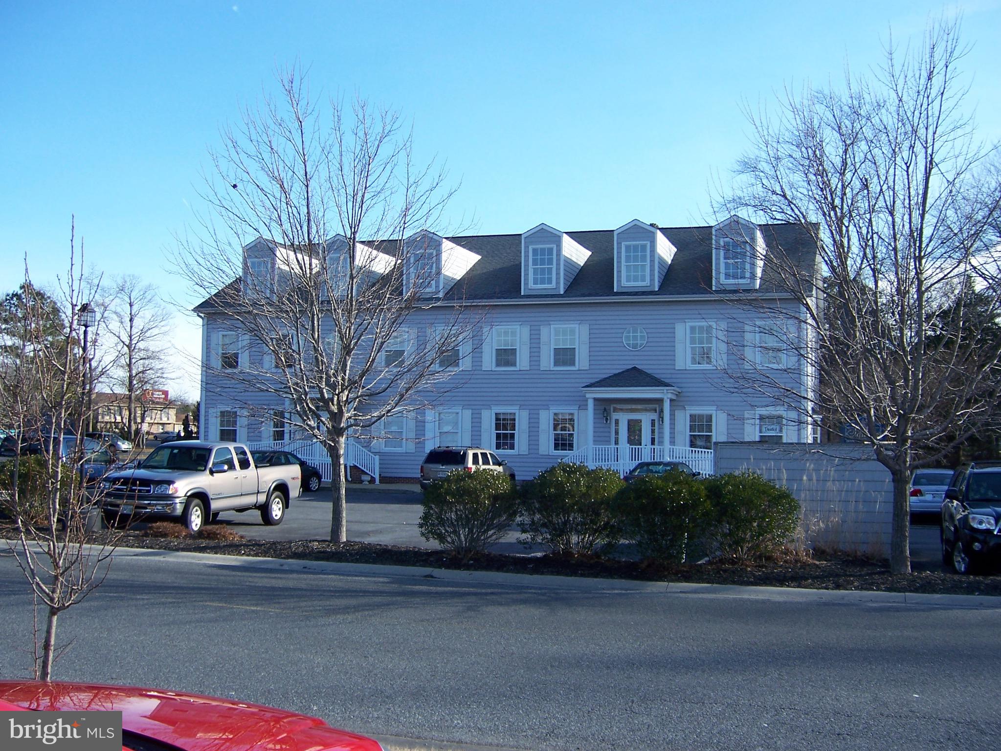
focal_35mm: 36
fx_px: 1041
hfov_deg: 51.3
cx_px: 500
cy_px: 376
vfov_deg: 39.7
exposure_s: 1/500
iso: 80
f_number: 2.8
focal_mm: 6.2
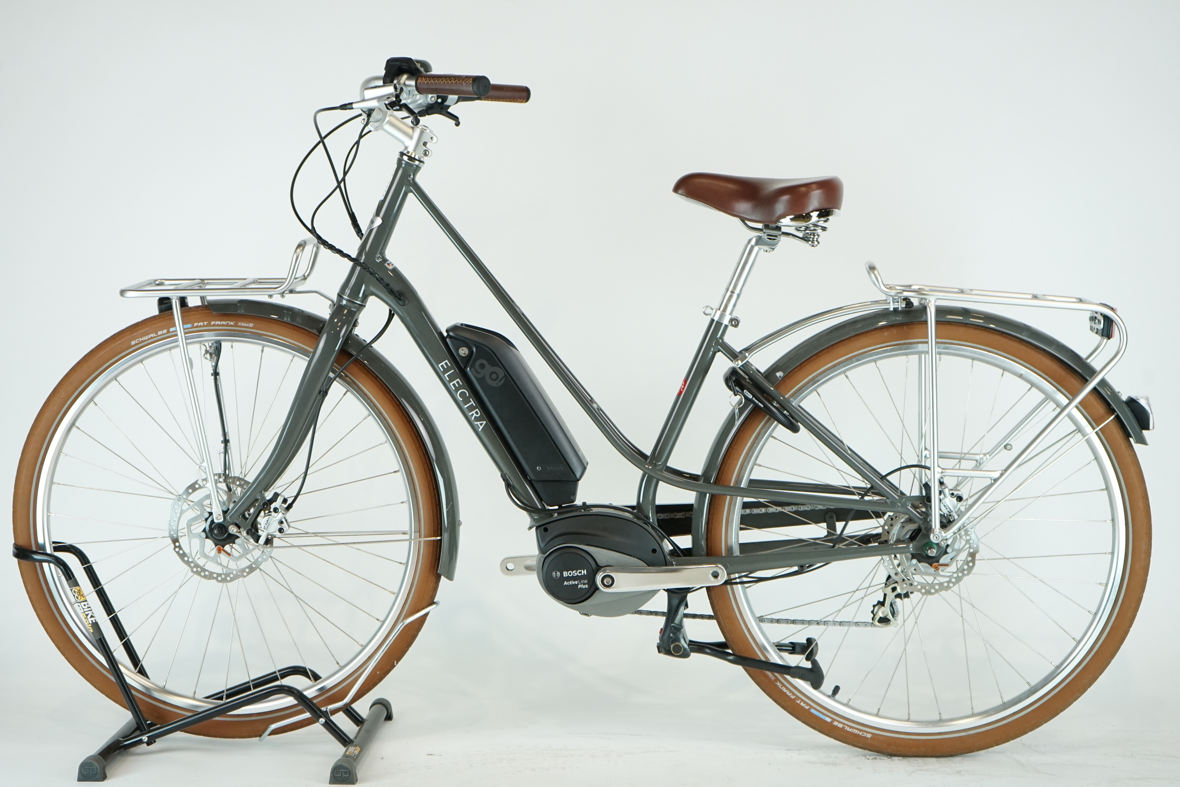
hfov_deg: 32.9
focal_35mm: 61
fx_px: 1999
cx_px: 590
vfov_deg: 22.3
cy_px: 394
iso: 1250
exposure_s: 1/200
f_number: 5.6
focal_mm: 61
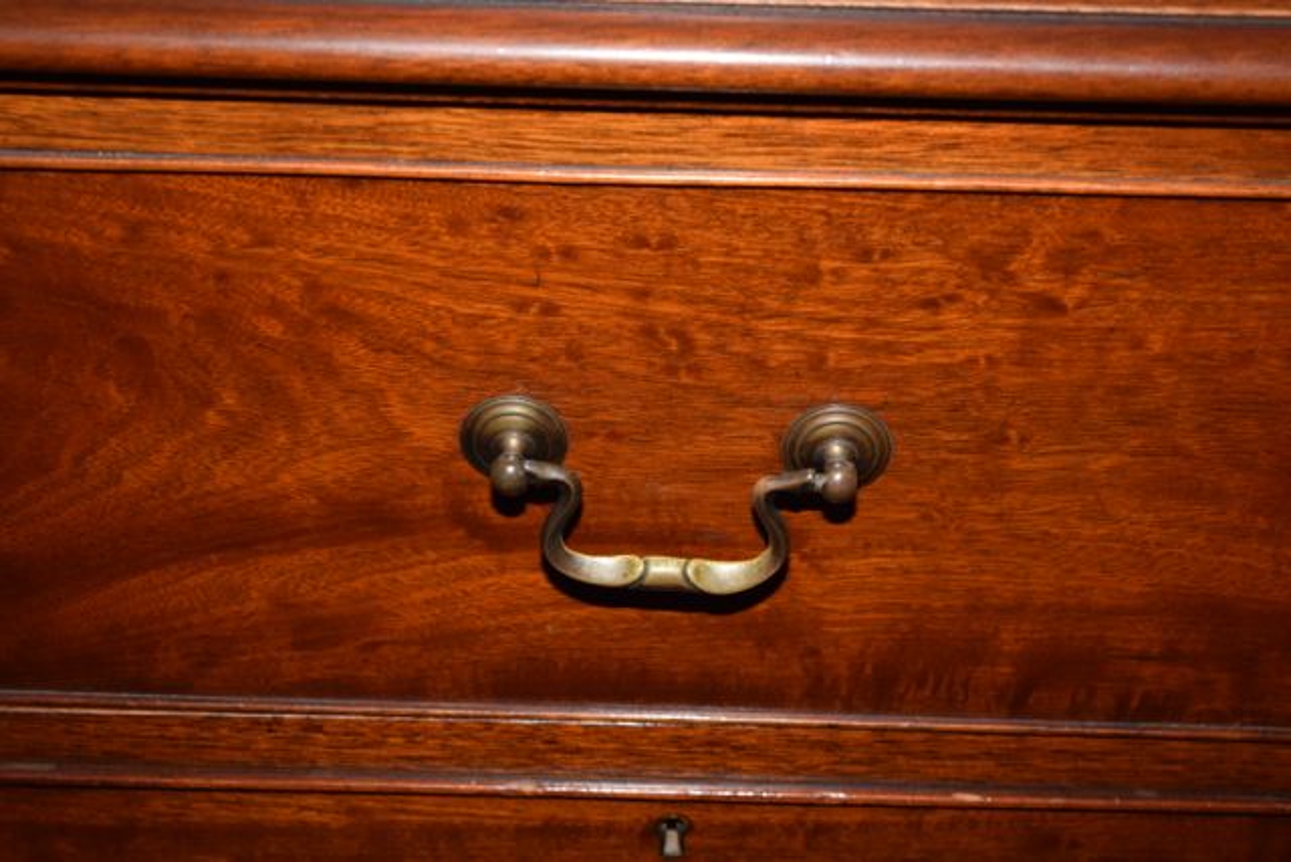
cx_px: 646
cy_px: 431
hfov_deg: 24.6
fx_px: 2959
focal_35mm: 82
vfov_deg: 16.6
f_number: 5.6
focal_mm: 55
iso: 800
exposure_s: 1/125
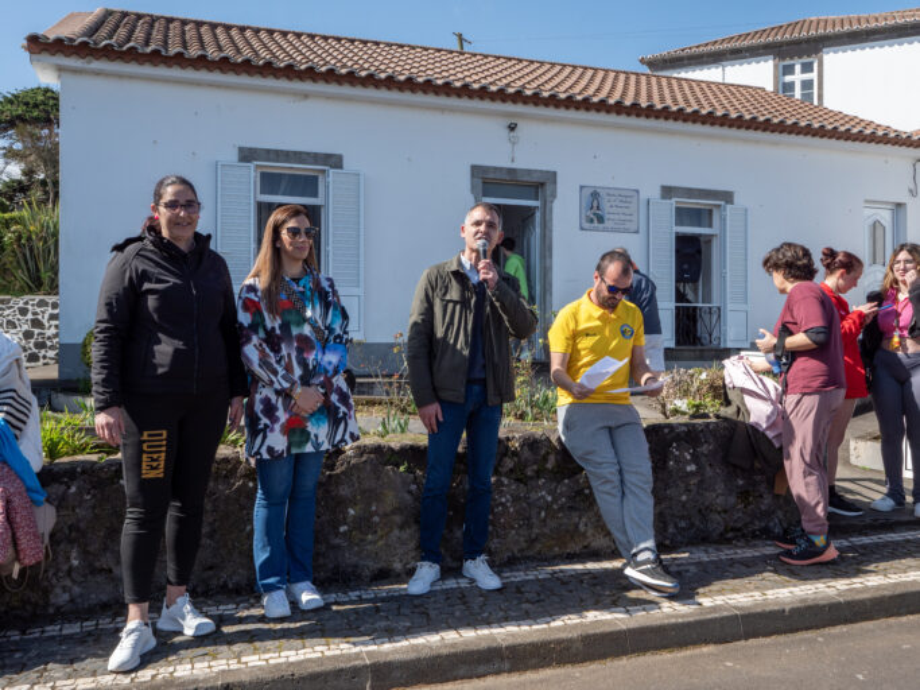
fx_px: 797
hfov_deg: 60.0
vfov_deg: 46.8
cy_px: 345
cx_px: 460
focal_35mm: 30
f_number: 6.3
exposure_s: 1/500
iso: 200
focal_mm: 15
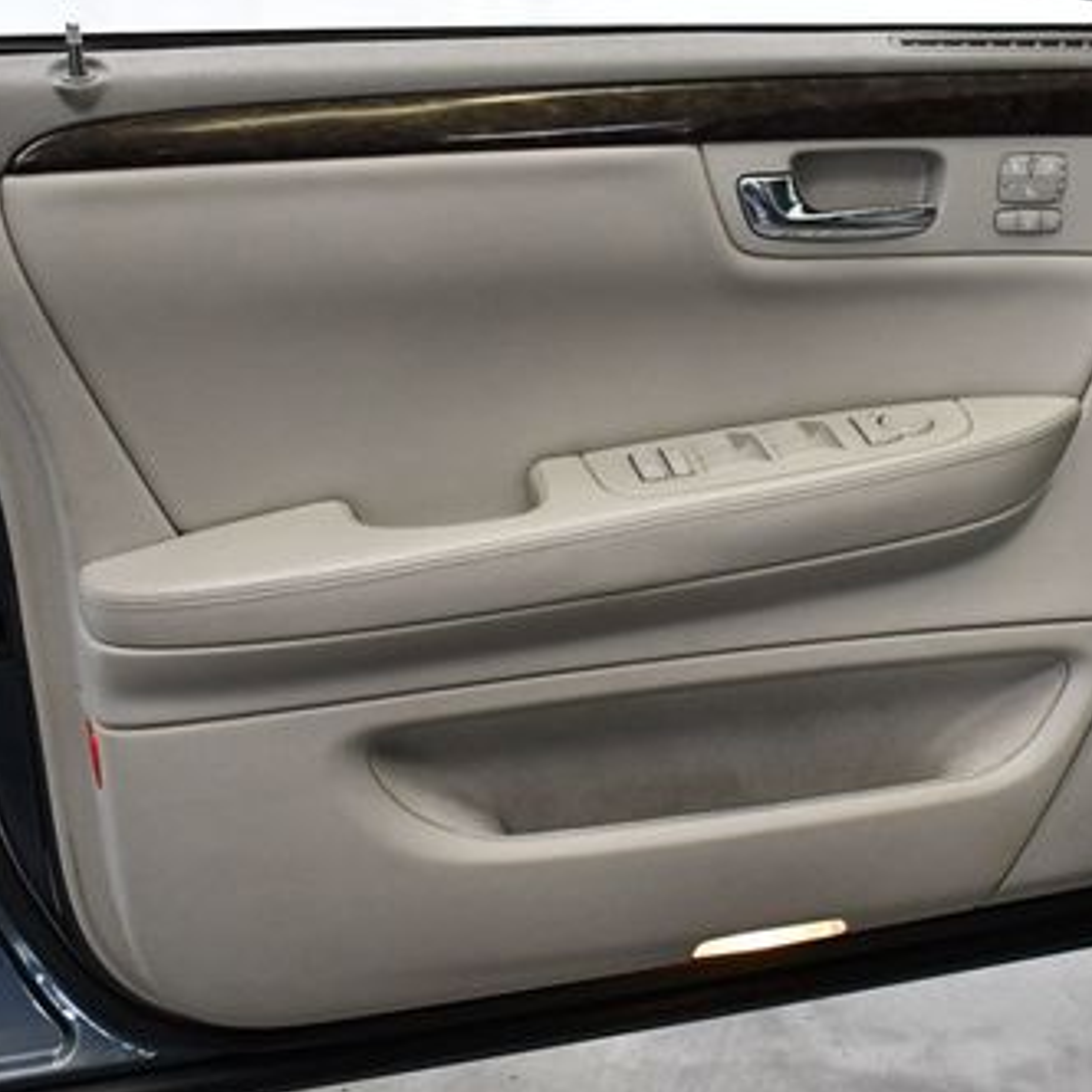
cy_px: 493
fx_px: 2106
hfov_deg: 28.8
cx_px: 763
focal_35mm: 59
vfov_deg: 29.1
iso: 1100
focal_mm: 18
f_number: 3.5
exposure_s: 1/125
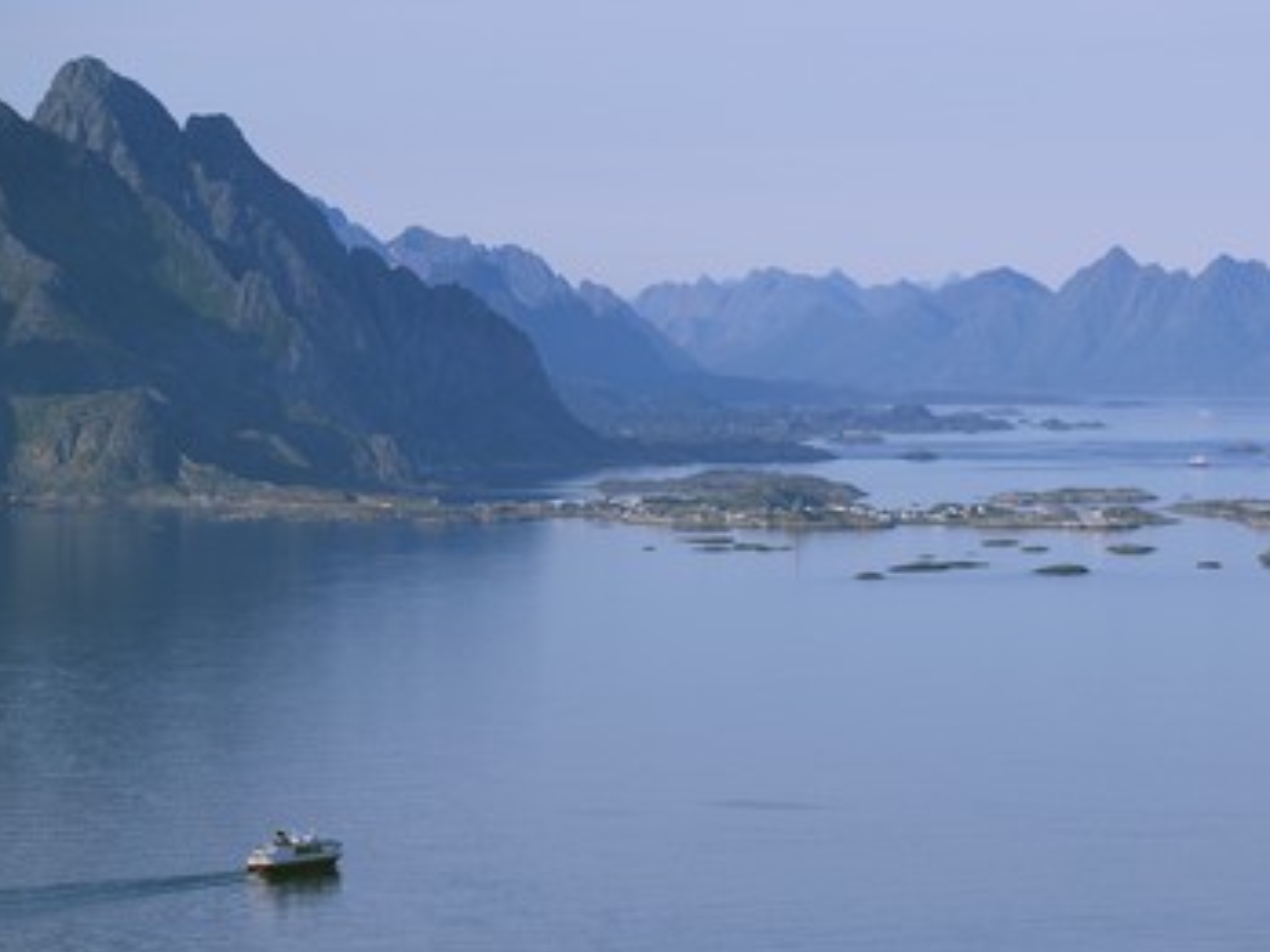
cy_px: 507
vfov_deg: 6.1
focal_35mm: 244
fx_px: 8952
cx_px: 677
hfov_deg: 8.1
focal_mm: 140
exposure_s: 1/1500
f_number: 3.5
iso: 100
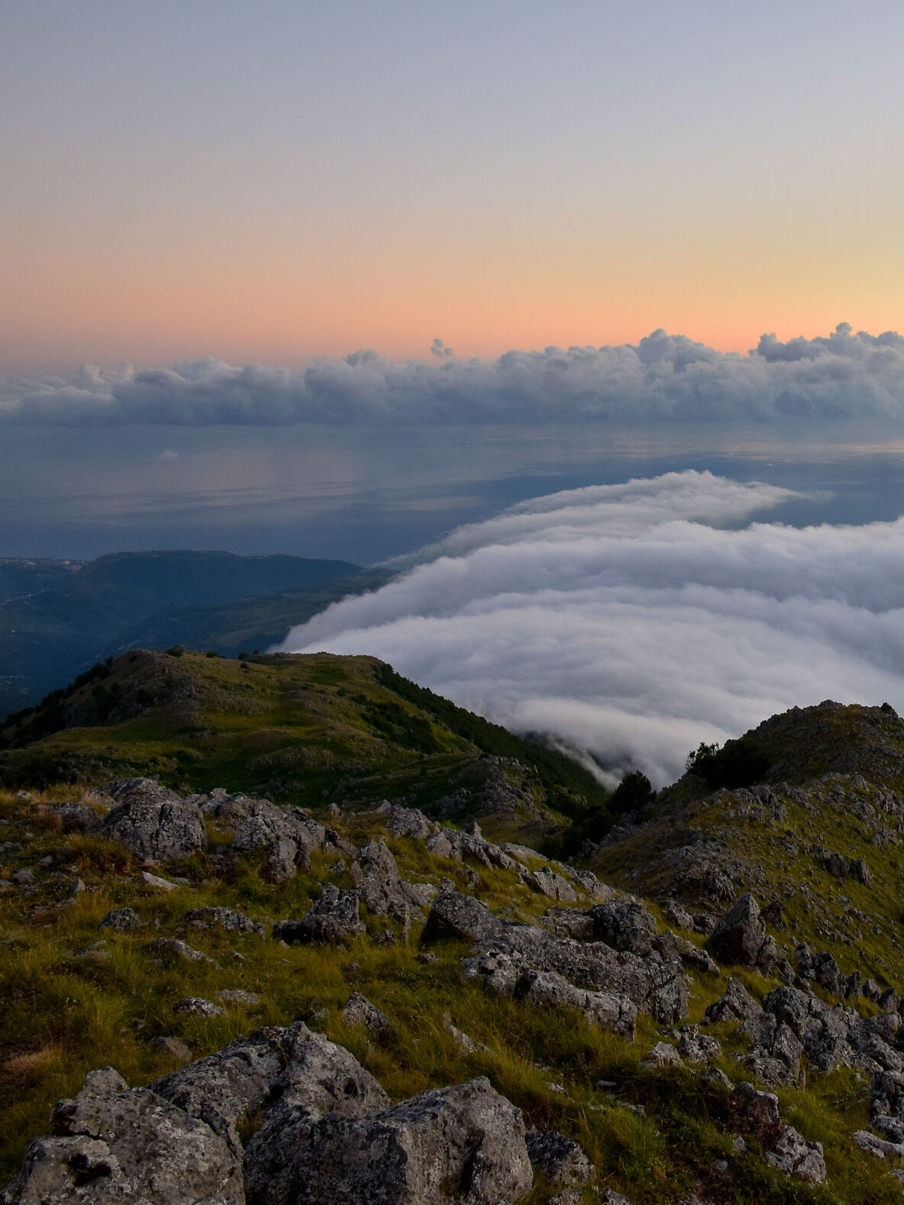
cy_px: 606
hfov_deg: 37.2
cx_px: 866
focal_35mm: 35
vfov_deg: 52.6
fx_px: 1218
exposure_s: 1/30
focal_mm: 16
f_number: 7.1
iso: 400
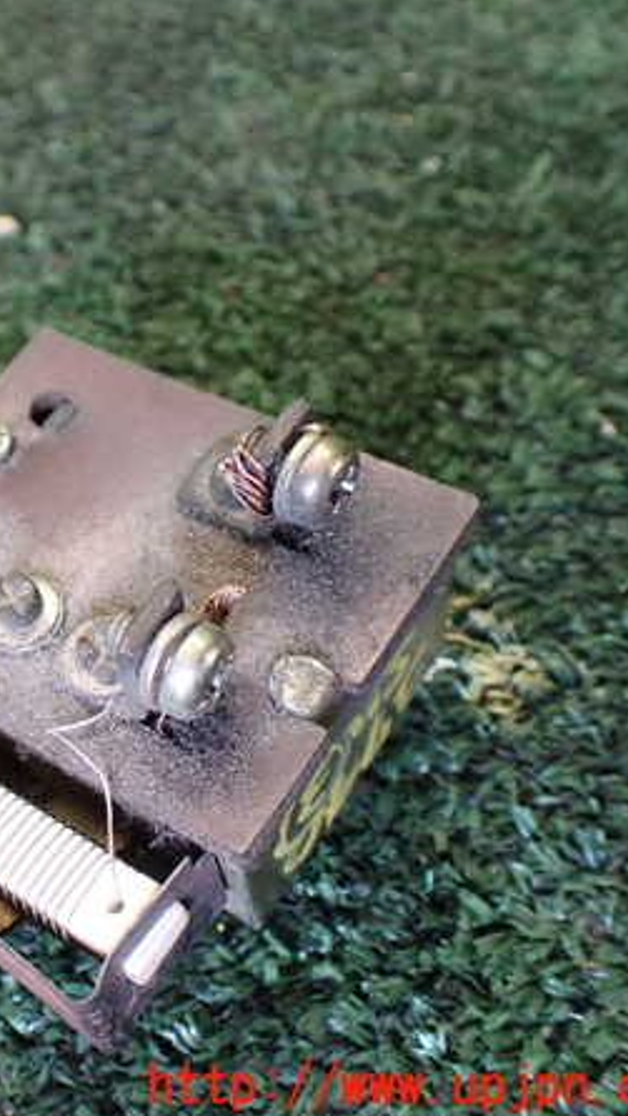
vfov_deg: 46.4
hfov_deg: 25.4
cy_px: 555
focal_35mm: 44
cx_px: -38
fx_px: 1302
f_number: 2.3
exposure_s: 1/50
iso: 800
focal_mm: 5.4
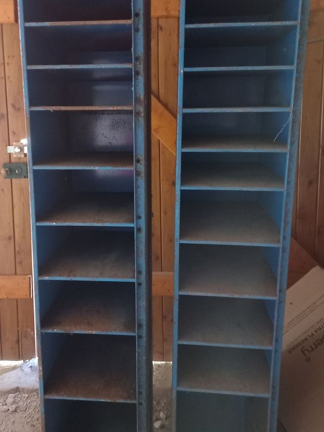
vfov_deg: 56.5
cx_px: 132
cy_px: 183
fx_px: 399
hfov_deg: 44.0
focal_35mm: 32
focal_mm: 4.6
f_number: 1.8
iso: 1250
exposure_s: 1/10
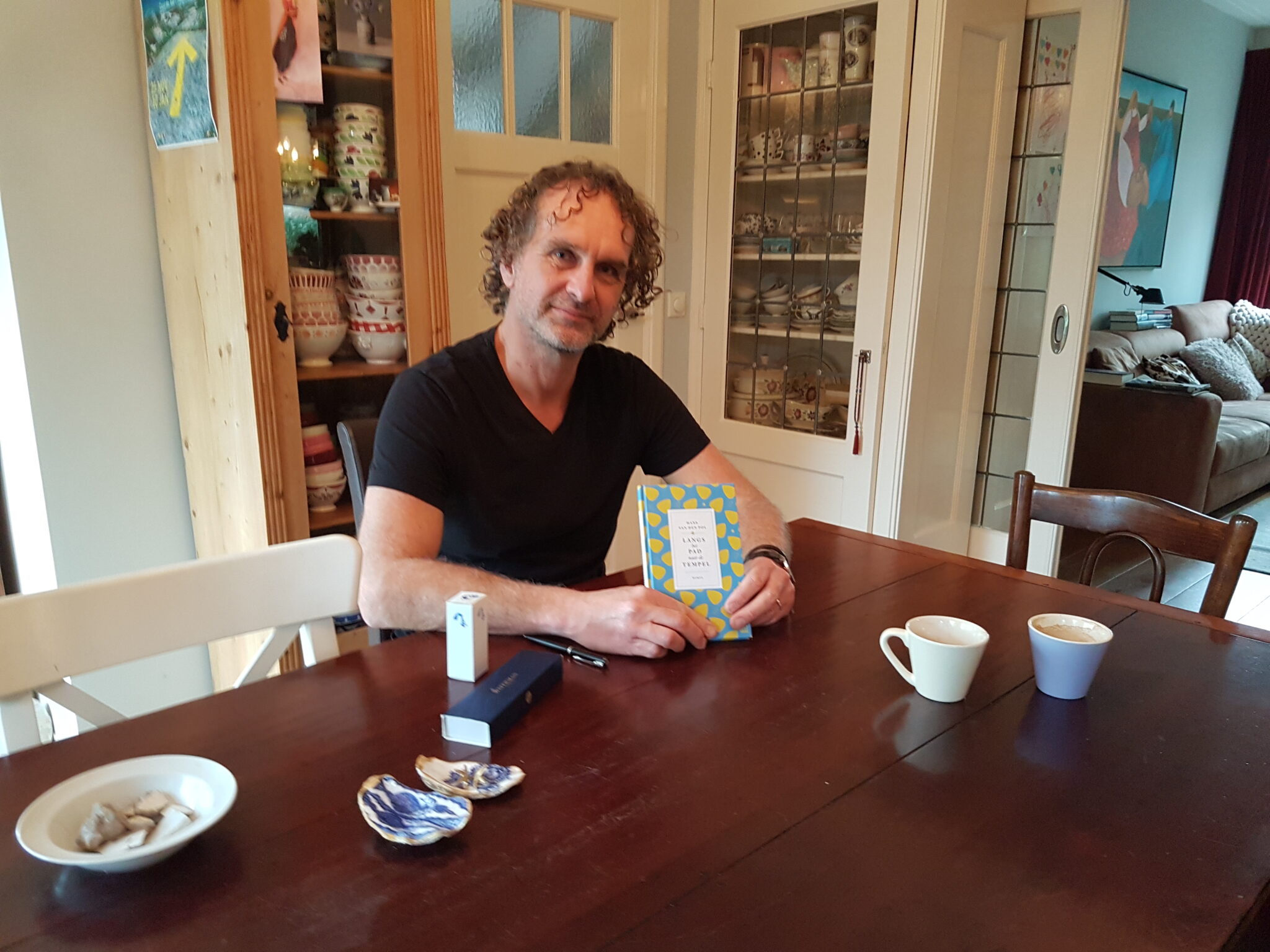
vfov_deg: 53.1
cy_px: 476
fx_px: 954
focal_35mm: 26
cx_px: 635
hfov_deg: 67.3
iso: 250
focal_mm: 4.2
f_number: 1.7
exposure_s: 1/14
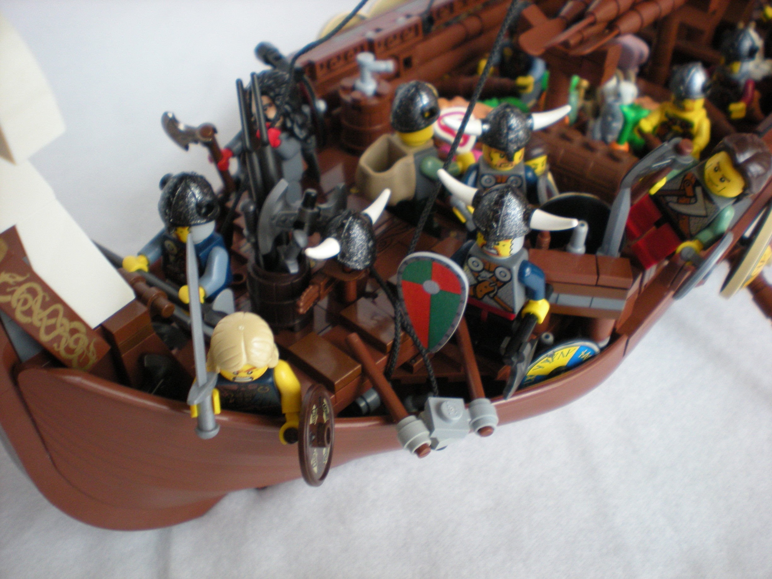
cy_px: 290
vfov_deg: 37.7
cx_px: 386
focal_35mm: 38
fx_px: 847
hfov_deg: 49.0
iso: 200
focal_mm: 6.3
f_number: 3.1
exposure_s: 1/21.3
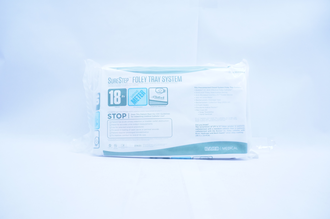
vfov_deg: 47.8
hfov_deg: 67.4
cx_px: 165
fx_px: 247
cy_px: 110
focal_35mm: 27
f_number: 5
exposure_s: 1/160
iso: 800
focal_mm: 18
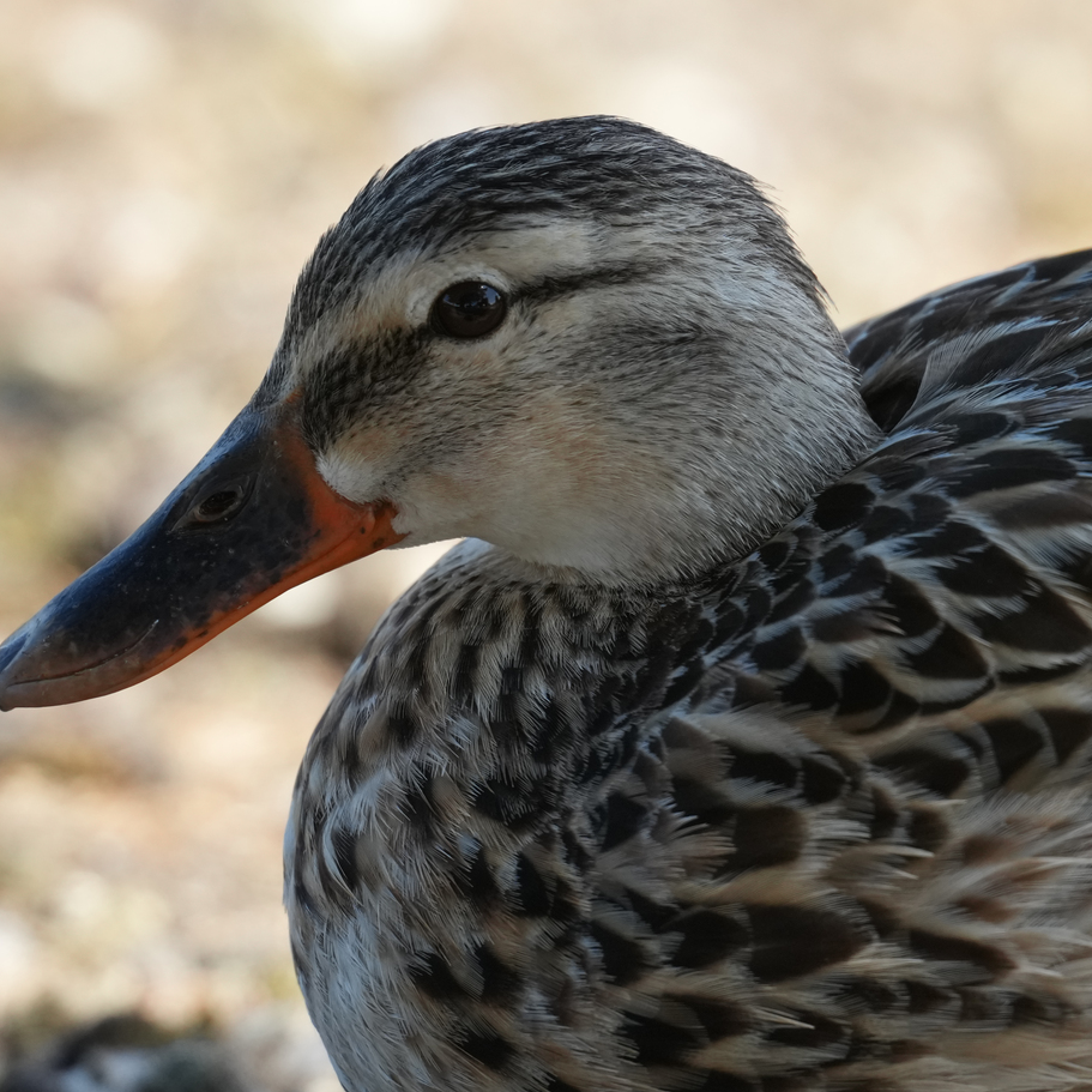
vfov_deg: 1.4
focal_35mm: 1209
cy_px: 656
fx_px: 43150
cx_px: 461
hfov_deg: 1.4
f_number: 5.6
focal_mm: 600
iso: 1600
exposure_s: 1/1250
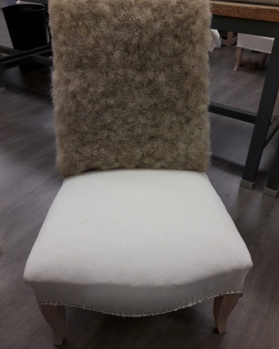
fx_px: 310
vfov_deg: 58.7
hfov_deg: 48.5
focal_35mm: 30
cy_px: 165
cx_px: 140
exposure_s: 1/33
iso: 80
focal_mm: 3.7
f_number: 1.9
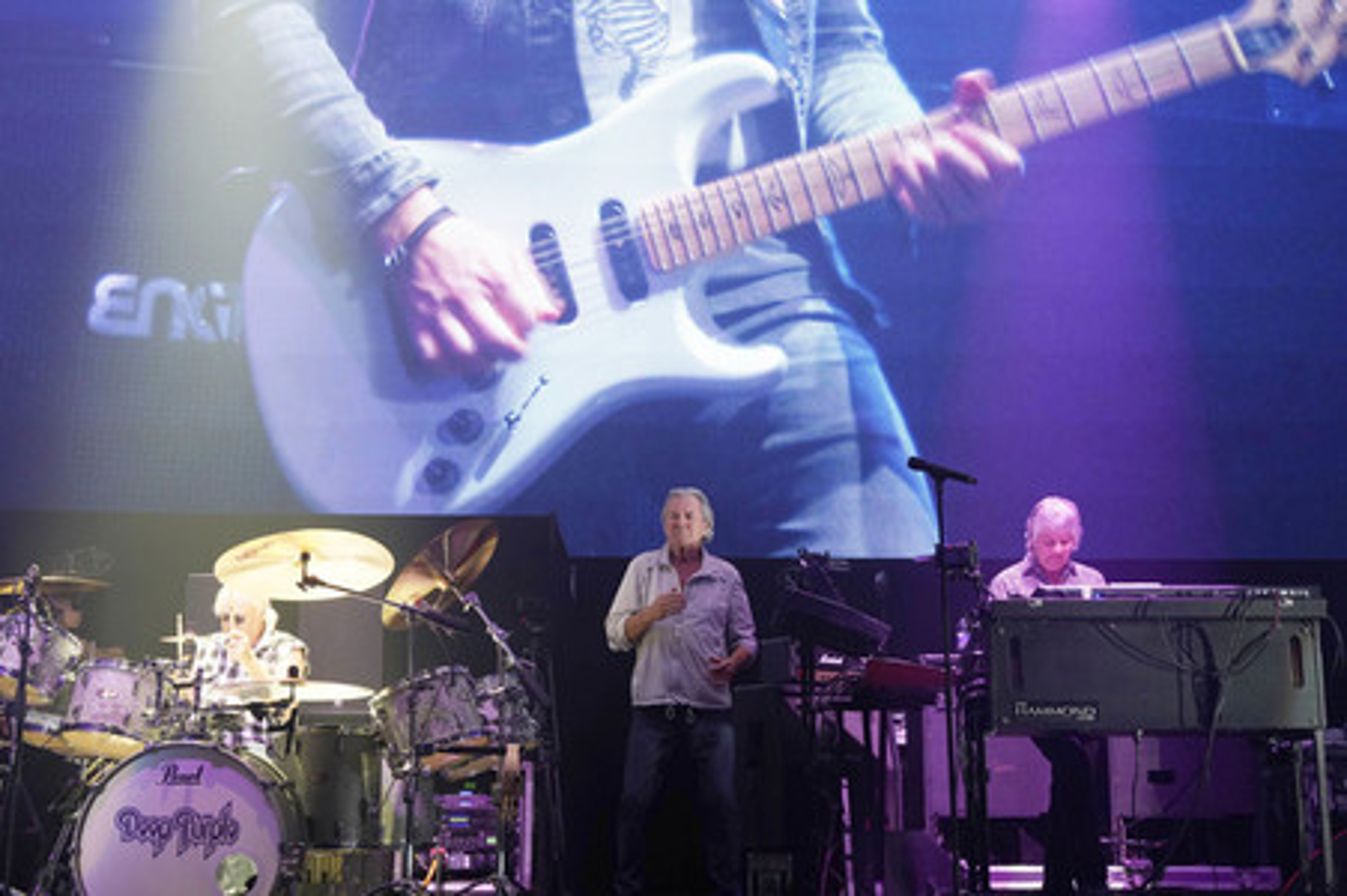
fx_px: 1608
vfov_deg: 31.1
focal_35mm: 43
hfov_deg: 45.5
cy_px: 448
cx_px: 674
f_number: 5.6
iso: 1600
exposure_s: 1/400
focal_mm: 43
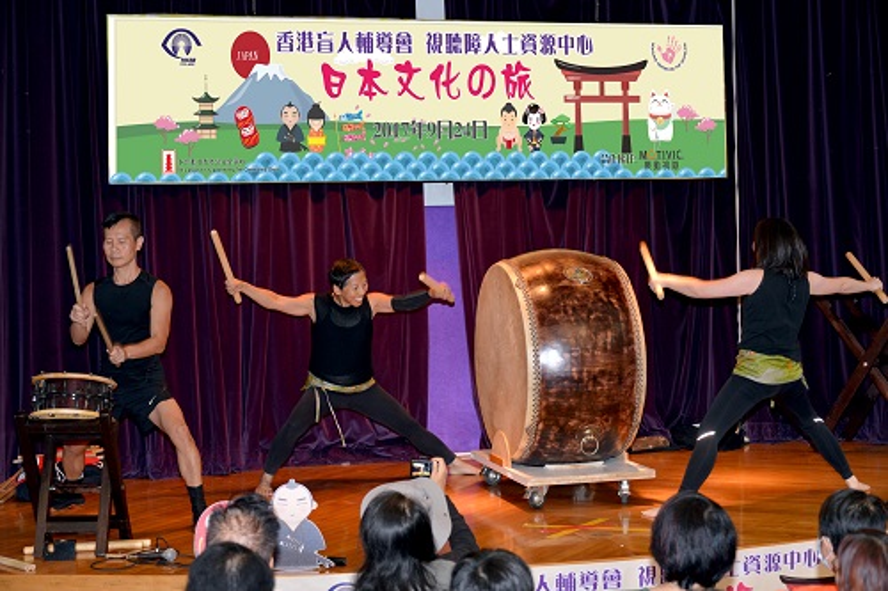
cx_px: 444
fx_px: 1529
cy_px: 296
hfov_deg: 32.4
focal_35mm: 62
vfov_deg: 21.9
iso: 800
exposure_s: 1/60
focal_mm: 62
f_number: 4.8
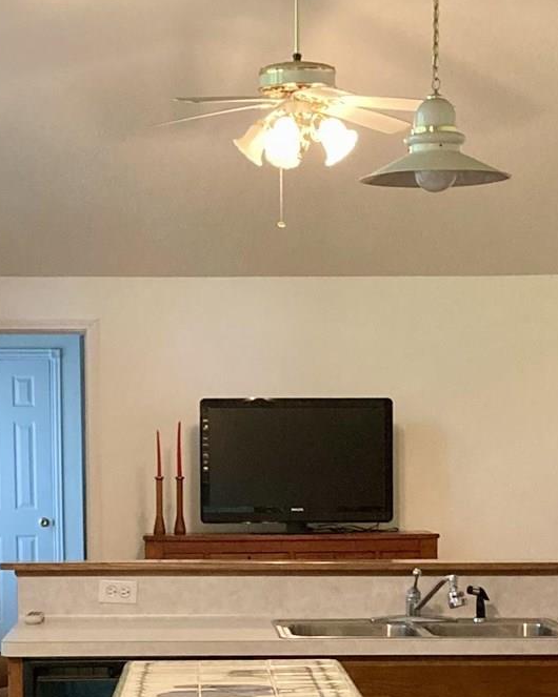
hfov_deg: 16.2
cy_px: 617
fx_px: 1962
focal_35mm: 95
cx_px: 304
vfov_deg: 19.8
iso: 250
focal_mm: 3.99
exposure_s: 1/40
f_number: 1.8
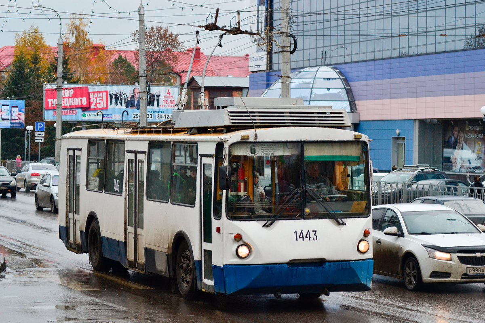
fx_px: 1414
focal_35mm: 105
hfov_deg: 19.5
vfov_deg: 13.0
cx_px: 242
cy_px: 162
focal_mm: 70
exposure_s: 1/640
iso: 400
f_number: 6.3
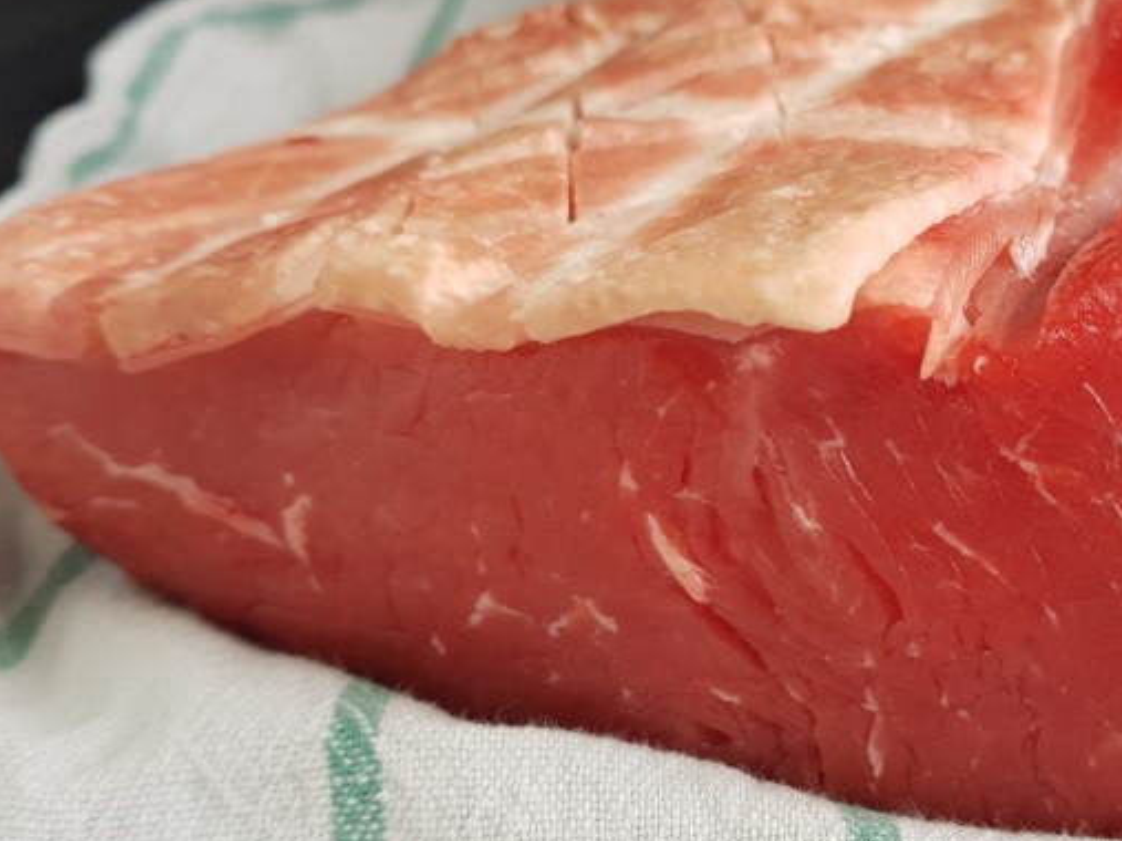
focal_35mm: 41
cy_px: 367
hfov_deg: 43.9
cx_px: 879
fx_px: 1329
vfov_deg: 35.1
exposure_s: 1/93
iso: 40
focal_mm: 4.2
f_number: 1.7
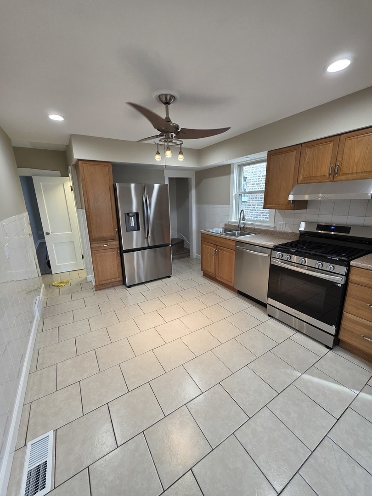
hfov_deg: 89.9
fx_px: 186
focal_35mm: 13
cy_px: 248
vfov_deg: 106.2
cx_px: 186
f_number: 1.9
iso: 160
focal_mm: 2.2
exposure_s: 1/120
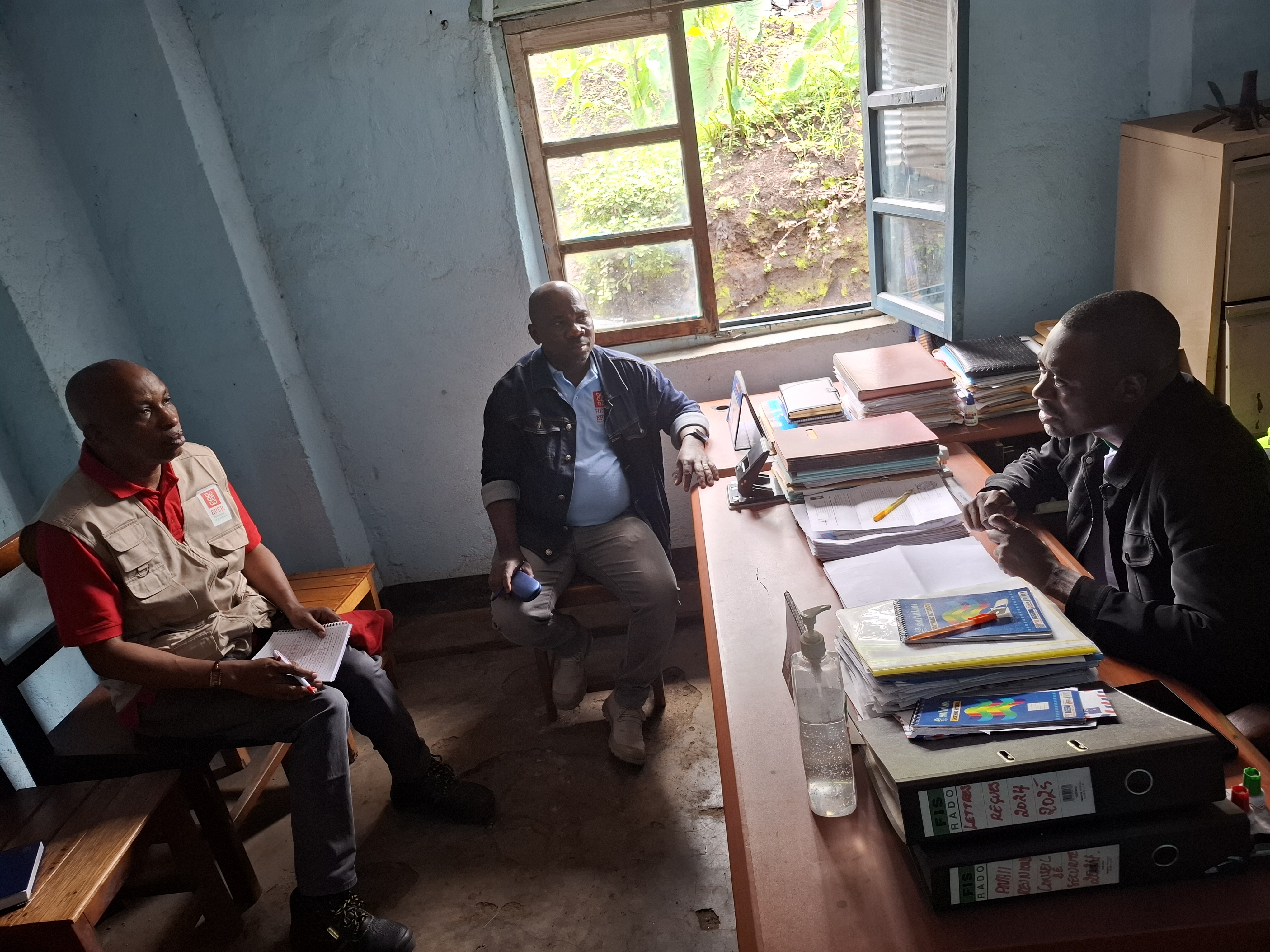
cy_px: 476
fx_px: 844
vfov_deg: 58.9
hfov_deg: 73.9
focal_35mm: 23
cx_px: 635
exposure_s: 1/50
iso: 200
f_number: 1.8
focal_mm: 5.54
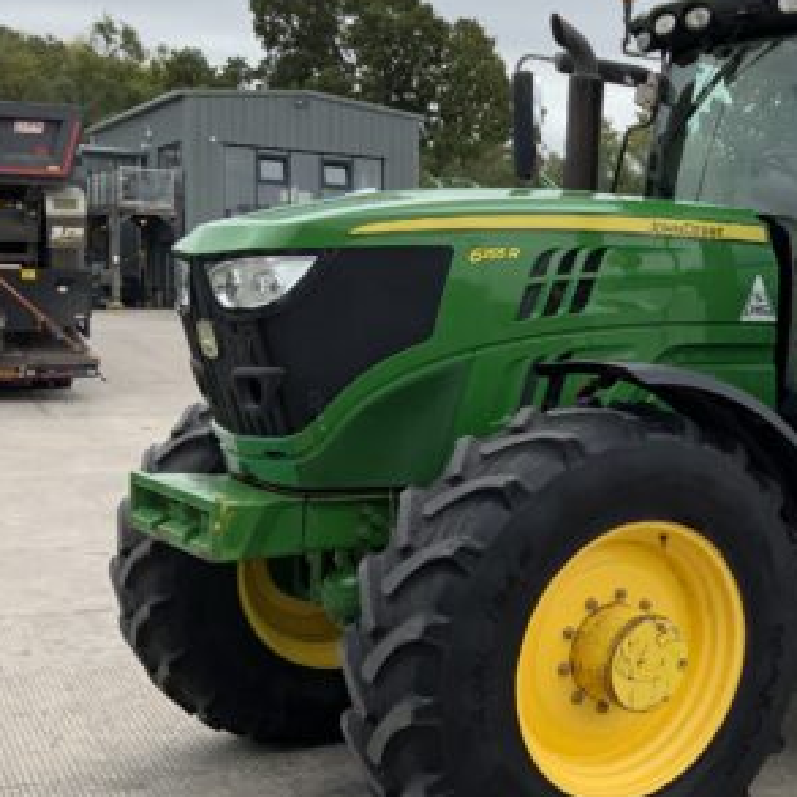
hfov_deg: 28.6
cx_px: 802
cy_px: 405
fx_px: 1459
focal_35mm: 56
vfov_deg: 30.6
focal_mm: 3
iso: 16
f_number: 1.8
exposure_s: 1/749
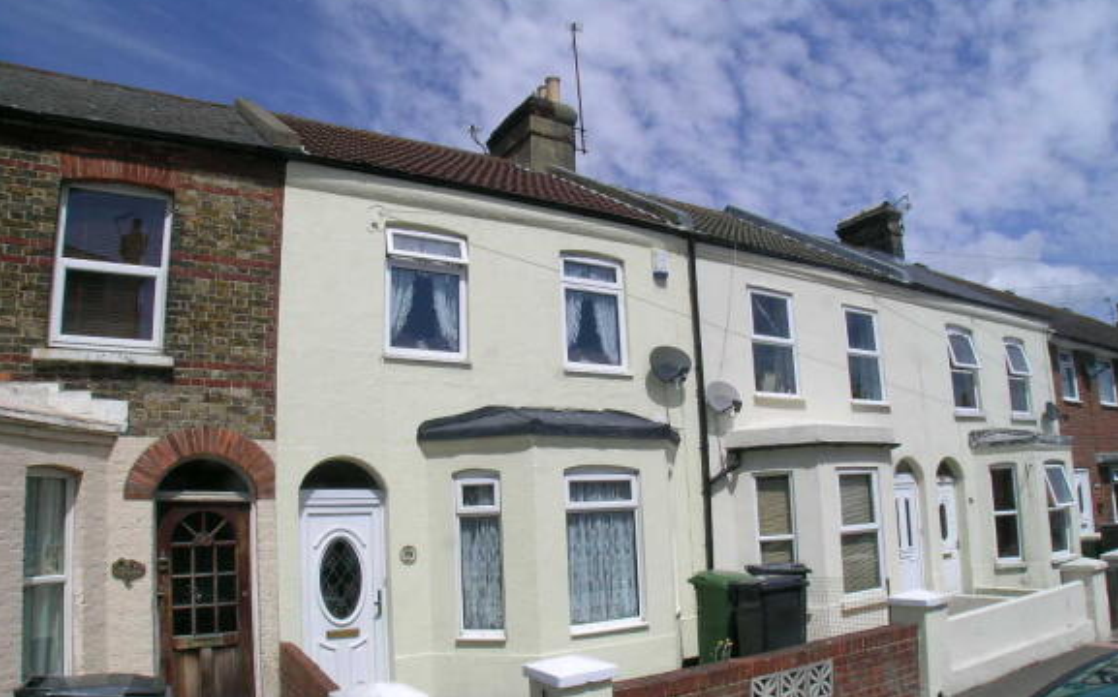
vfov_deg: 41.6
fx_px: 914
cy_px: 409
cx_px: 559
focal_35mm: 30
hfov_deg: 62.9
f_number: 7.9
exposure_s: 1/376
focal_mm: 5.8
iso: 50
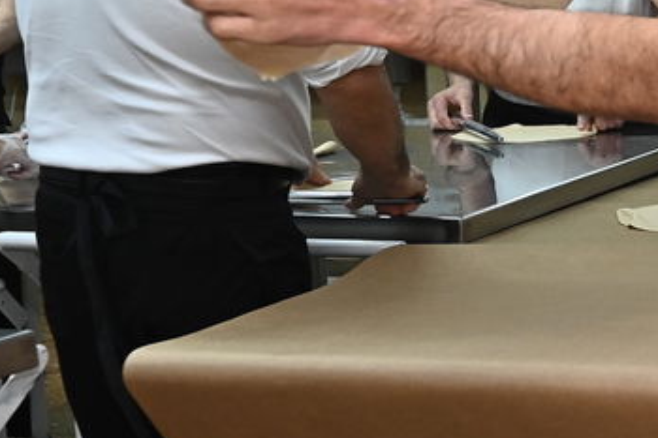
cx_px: 1198
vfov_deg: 13.1
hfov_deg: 16.4
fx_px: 1900
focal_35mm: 104
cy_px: 124
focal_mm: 26
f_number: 5.6
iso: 1250
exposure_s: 1/200
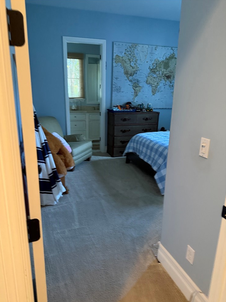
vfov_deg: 69.4
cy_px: 156
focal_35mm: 25
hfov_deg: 54.9
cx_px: 110
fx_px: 218
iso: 800
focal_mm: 6.76
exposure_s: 1/40
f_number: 1.78
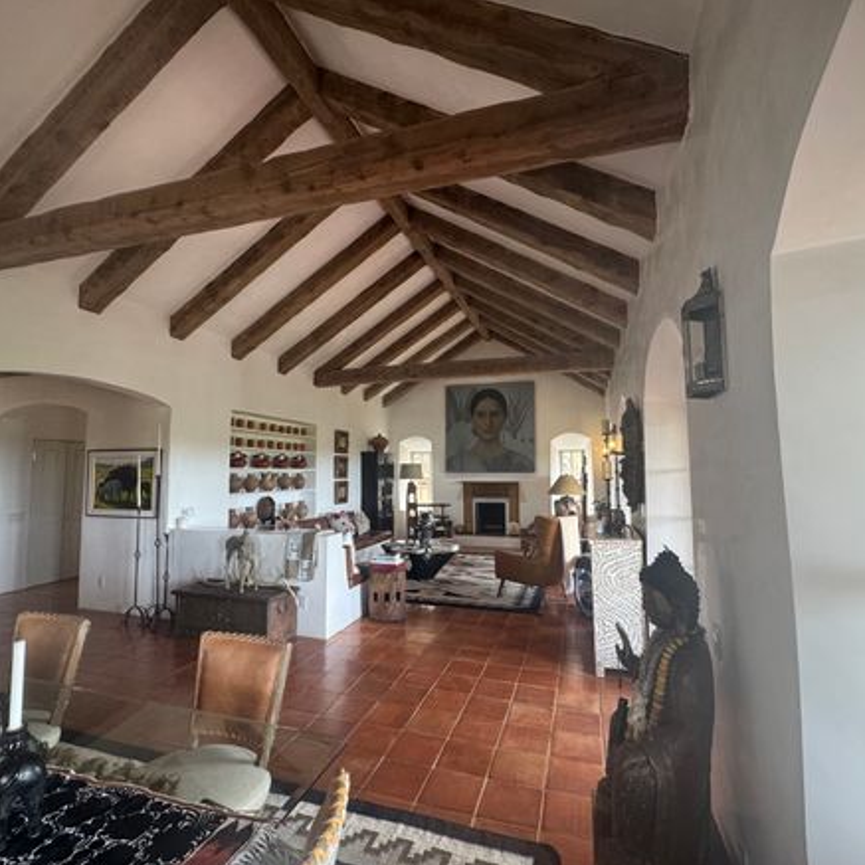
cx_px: 432
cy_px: 441
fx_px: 481
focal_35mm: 17
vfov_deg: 84.0
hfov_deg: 84.0
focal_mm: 2.22
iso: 200
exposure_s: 1/60
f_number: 2.2
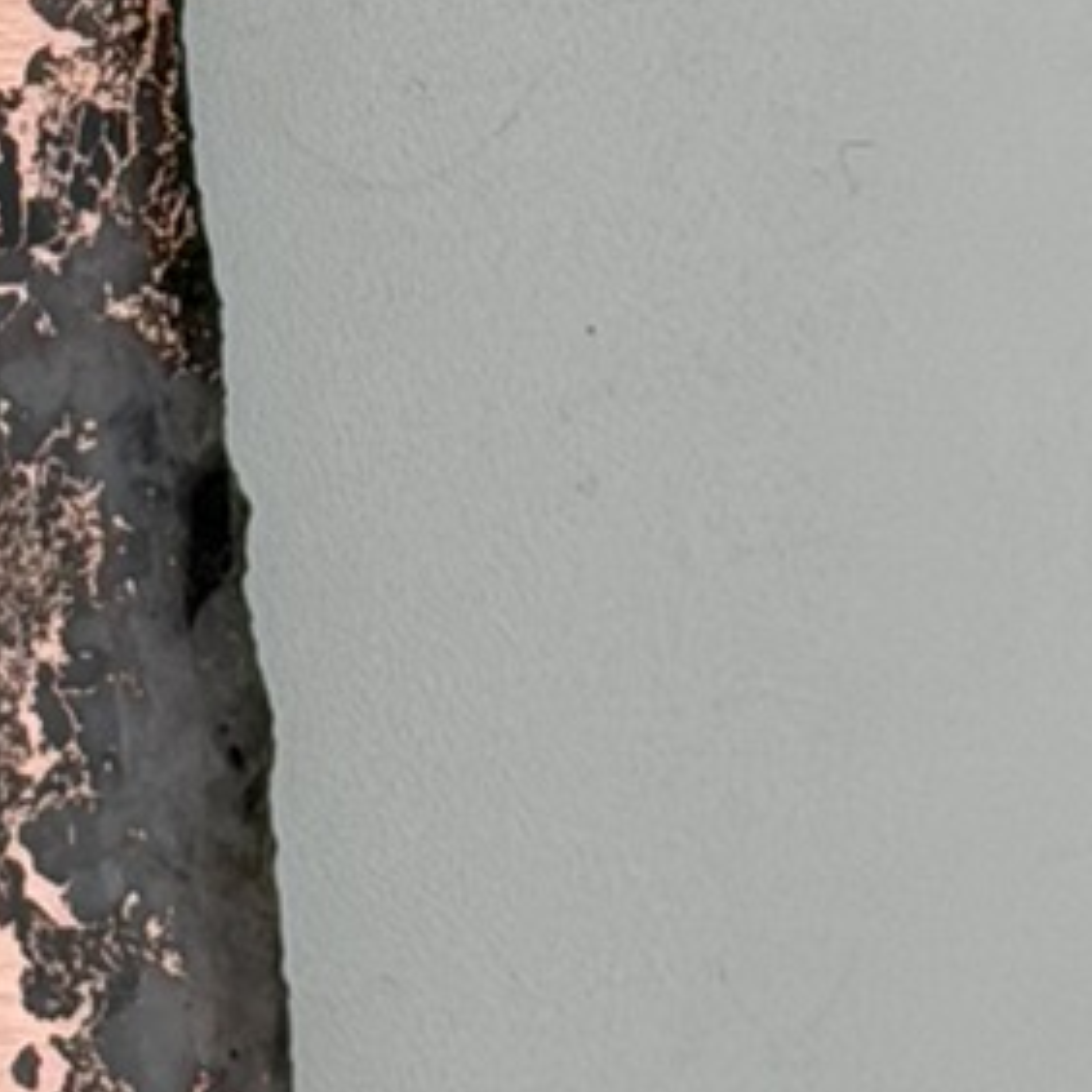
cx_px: 19
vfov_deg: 5.6
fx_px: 10993
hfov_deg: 5.7
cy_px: -860
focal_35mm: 308
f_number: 1.78
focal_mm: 6.76
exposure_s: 1/509
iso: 64
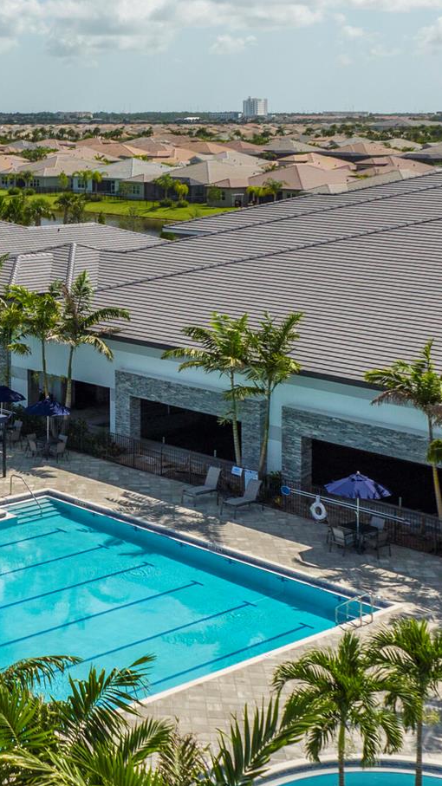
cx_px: -47
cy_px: 594
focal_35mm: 59
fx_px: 1230
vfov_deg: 34.7
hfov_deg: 19.5
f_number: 2.8
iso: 100
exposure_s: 1/3200
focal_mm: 12.29
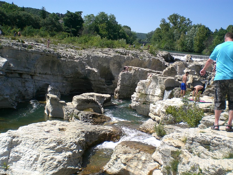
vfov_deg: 37.7
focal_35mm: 38
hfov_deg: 49.0
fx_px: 256
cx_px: 116
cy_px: 88
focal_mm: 6.3
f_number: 4.4
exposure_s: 1/400
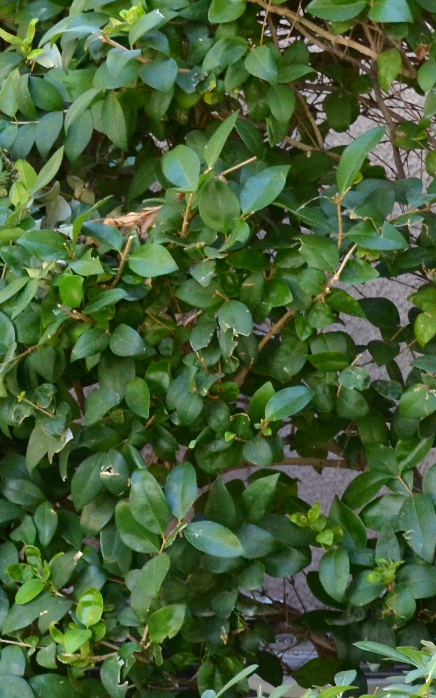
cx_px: -251
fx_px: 3212
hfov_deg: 7.6
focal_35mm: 169
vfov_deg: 12.4
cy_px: 357
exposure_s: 1/125
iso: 800
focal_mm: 34
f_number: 5.6
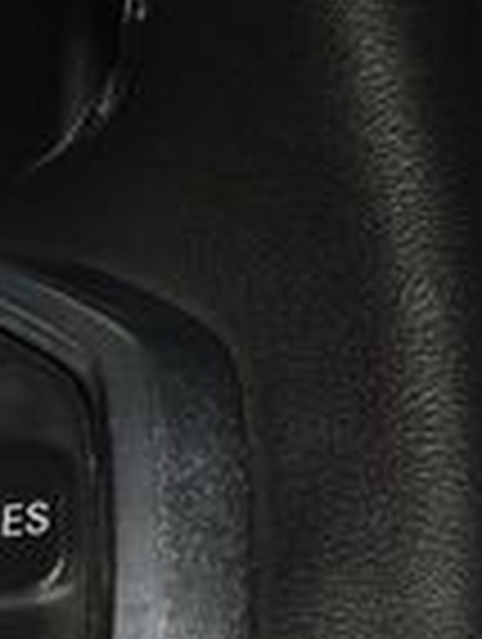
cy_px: 587
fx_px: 8404
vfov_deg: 4.4
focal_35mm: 454
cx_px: -180
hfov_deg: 3.3
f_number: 8
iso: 100
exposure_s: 1/125
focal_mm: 70
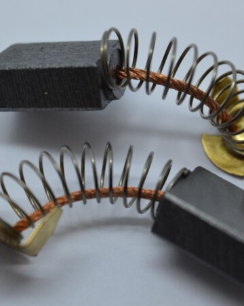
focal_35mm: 124
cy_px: 155
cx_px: 130
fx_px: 1117
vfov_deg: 15.5
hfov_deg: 12.5
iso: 400
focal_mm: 55
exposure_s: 1/100
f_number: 5.6
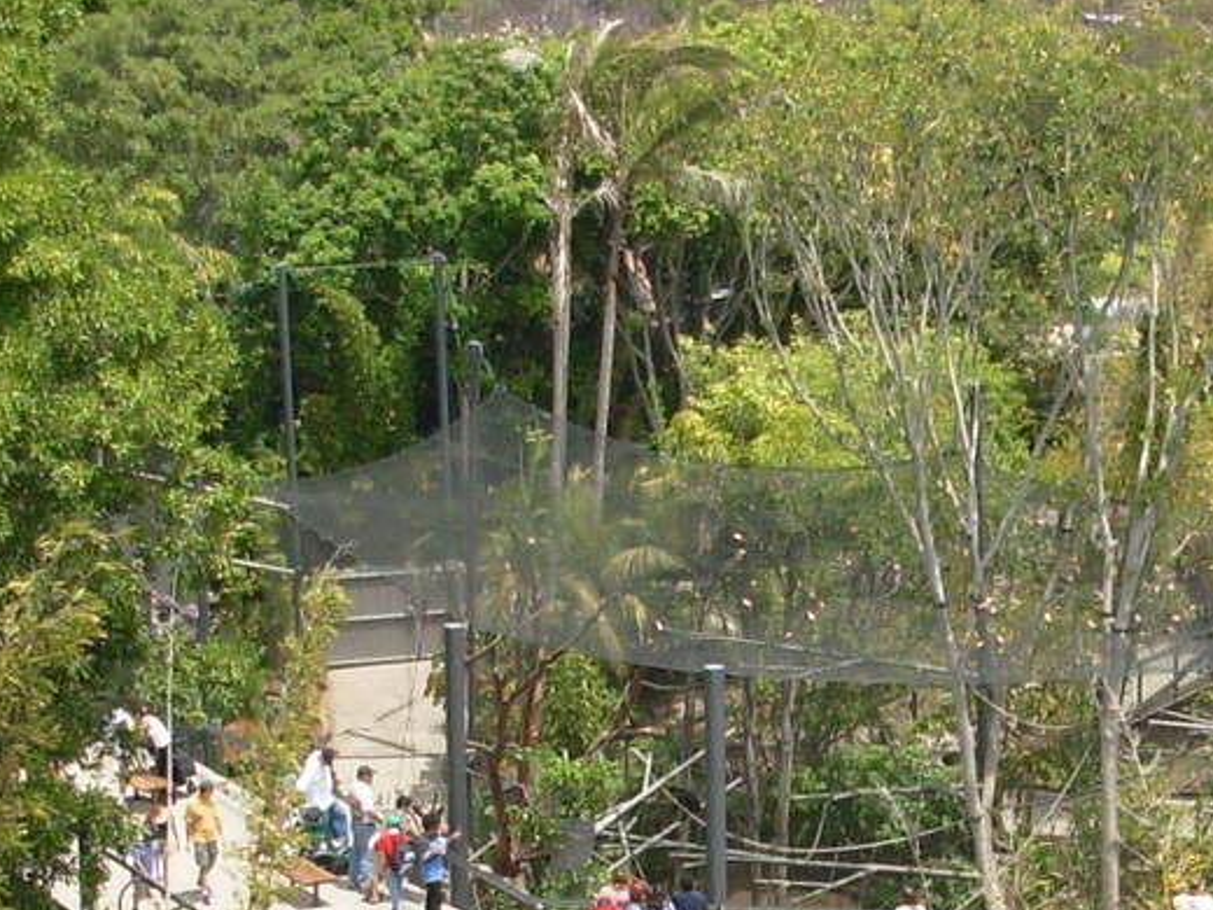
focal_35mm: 117
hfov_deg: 16.7
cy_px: 761
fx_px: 4100
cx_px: 970
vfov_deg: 12.6
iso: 50
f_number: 2.9
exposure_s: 1/683
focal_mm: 6.3
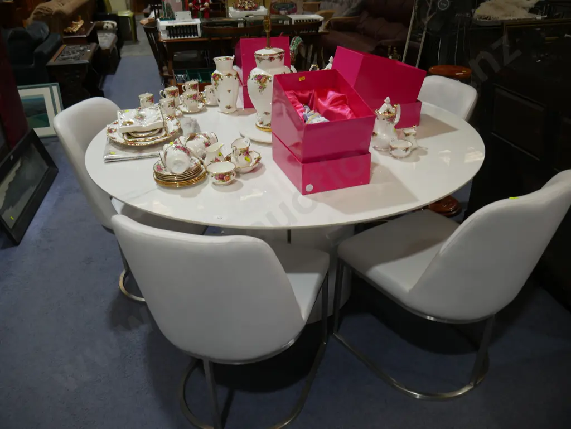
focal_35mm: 28
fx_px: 462
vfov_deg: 49.8
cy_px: 214
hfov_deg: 63.4
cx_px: 286
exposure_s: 1/125
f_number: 3.5
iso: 200
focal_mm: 14
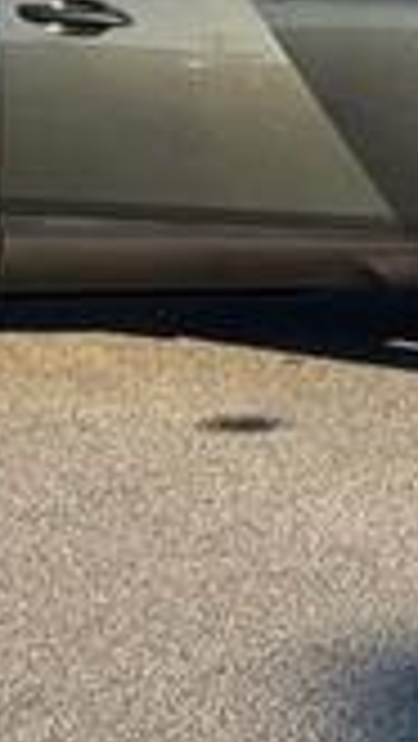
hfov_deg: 7.6
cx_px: 63
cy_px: 9
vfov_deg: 13.3
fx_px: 3148
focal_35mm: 160
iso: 64
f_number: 1.78
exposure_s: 1/2513
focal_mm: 6.76
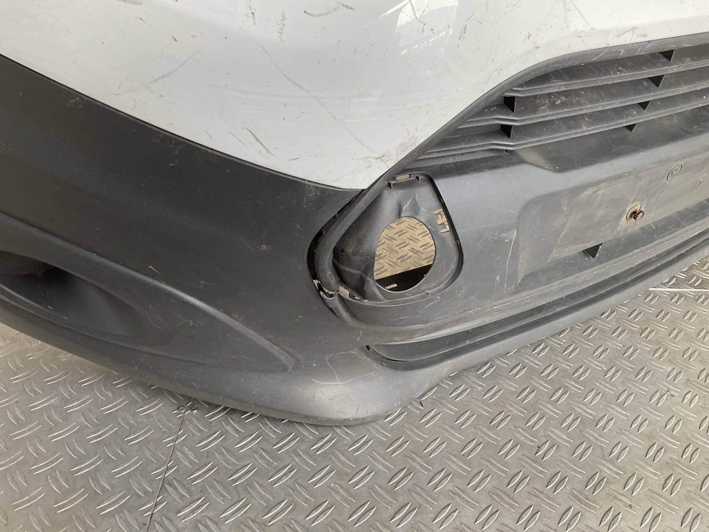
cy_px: 266
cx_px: 354
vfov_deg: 48.2
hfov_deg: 61.7
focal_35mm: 29
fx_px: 594
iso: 50
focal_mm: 3
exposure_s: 1/50
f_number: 1.8
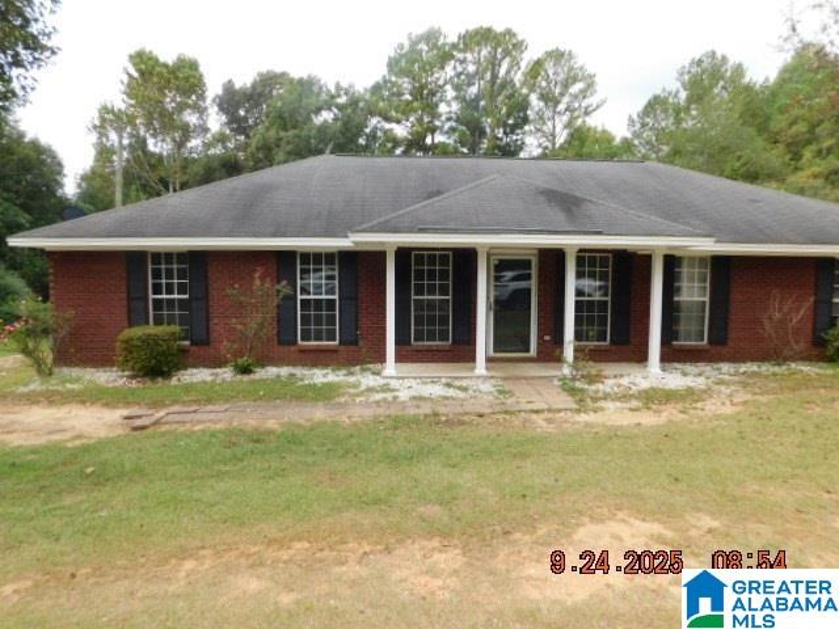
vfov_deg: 58.9
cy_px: 314
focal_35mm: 23
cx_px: 420
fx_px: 557
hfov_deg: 73.9
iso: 125
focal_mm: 4
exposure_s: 1/400
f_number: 3
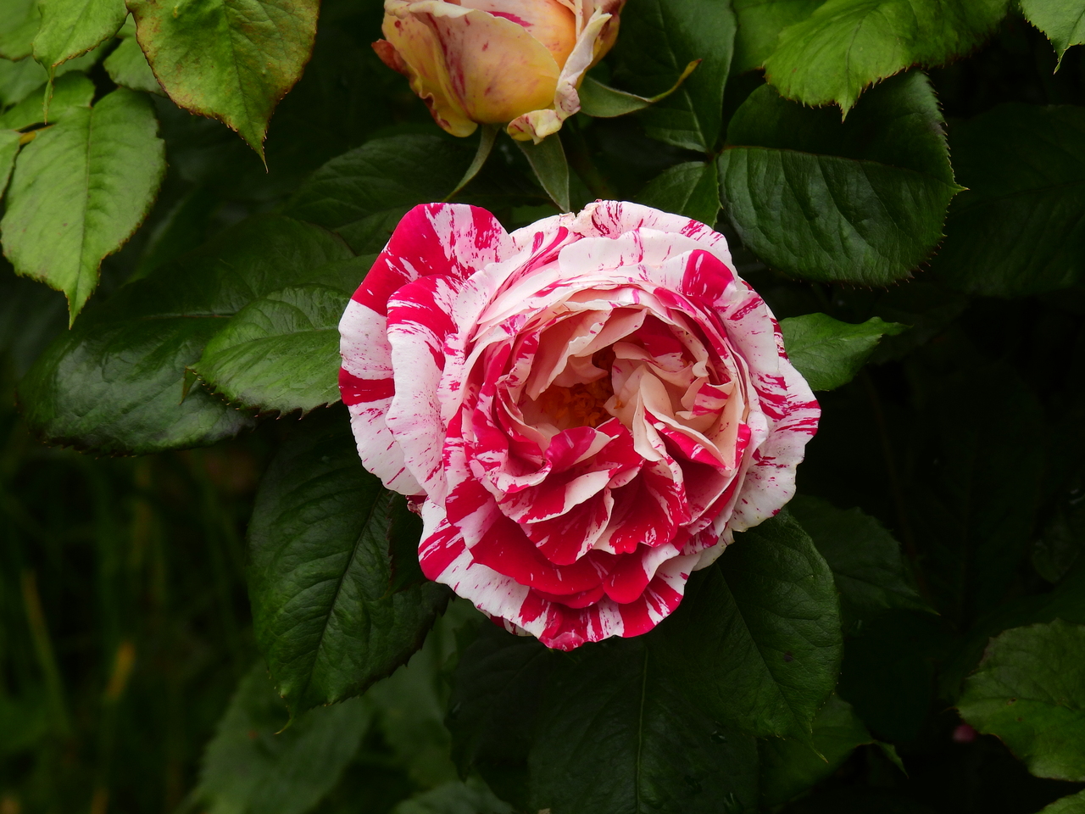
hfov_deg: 5.7
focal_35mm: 350
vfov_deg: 4.2
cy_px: 407
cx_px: 542
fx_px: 10970
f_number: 5
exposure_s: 1/500
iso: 100
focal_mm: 62.5
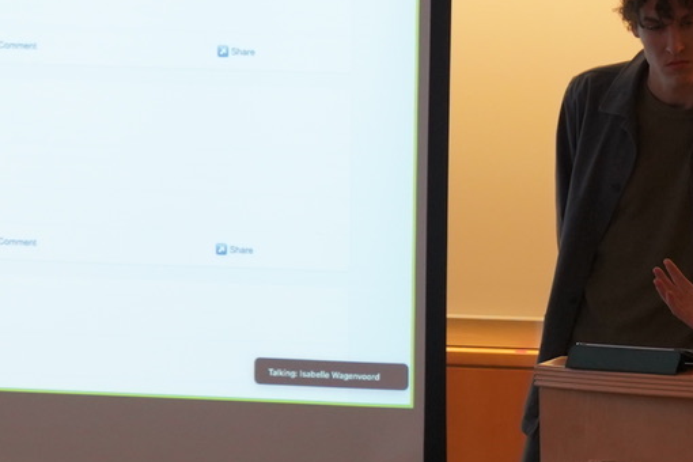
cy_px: 416
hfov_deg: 7.9
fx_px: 5043
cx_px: 294
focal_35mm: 262
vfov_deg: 5.2
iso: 1250
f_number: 4
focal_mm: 58
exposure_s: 1/160
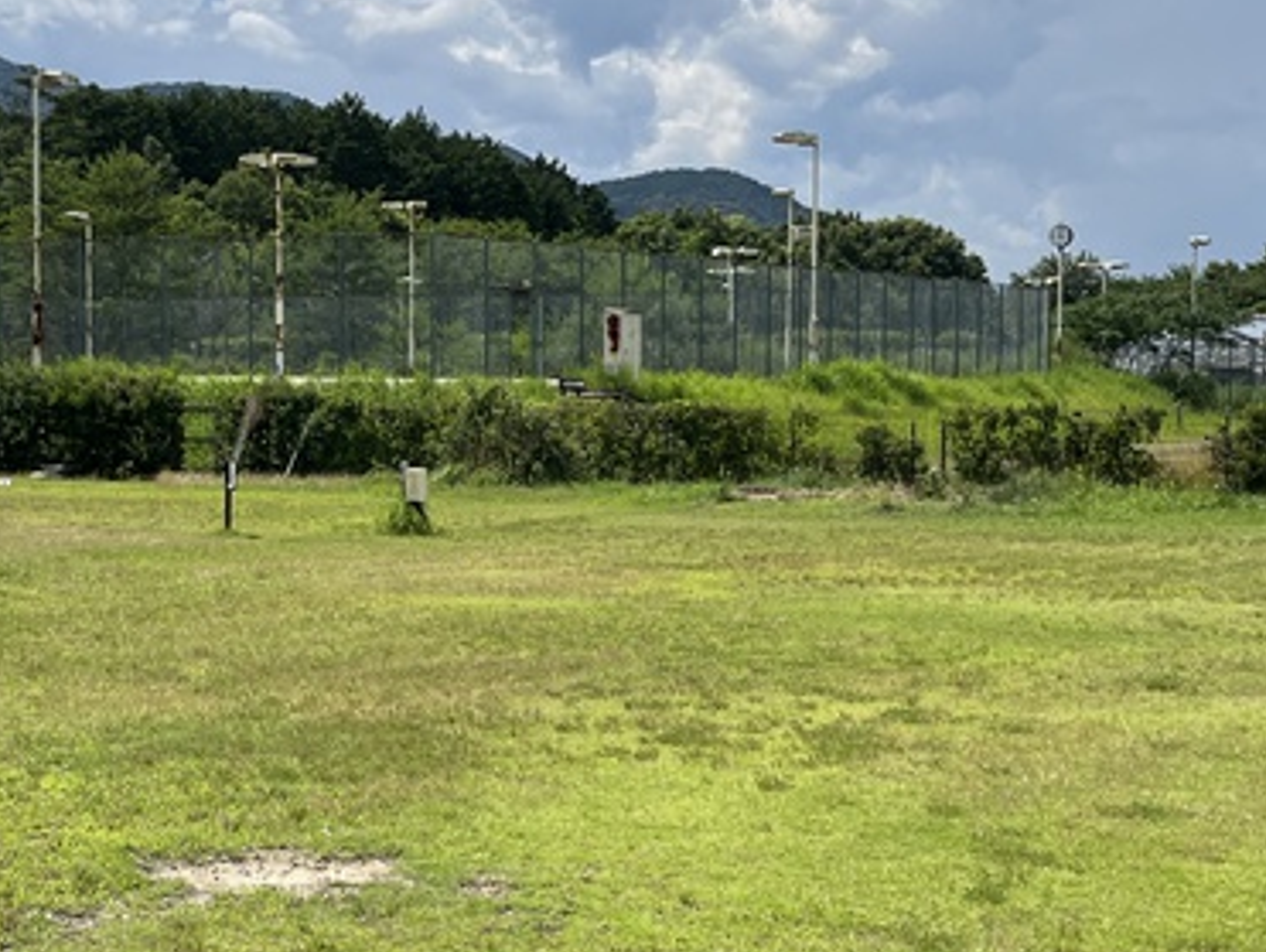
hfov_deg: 27.7
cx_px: 488
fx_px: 2563
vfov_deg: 21.0
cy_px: 536
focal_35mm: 70
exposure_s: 1/5848
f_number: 1.6
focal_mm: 5.1
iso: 50
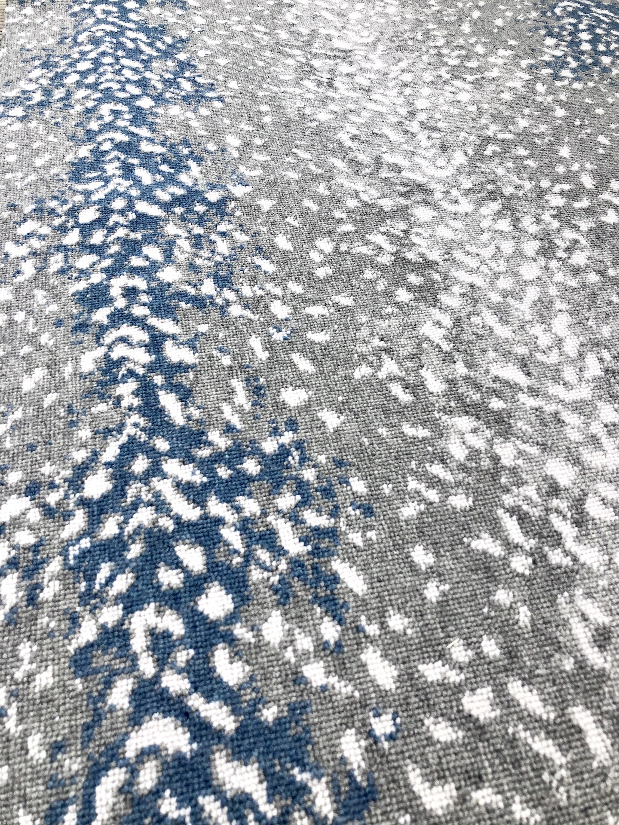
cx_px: 310
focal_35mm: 28
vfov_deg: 63.4
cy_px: 412
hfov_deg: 49.7
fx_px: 668
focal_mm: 4
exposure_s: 1/120
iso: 32
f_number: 1.8
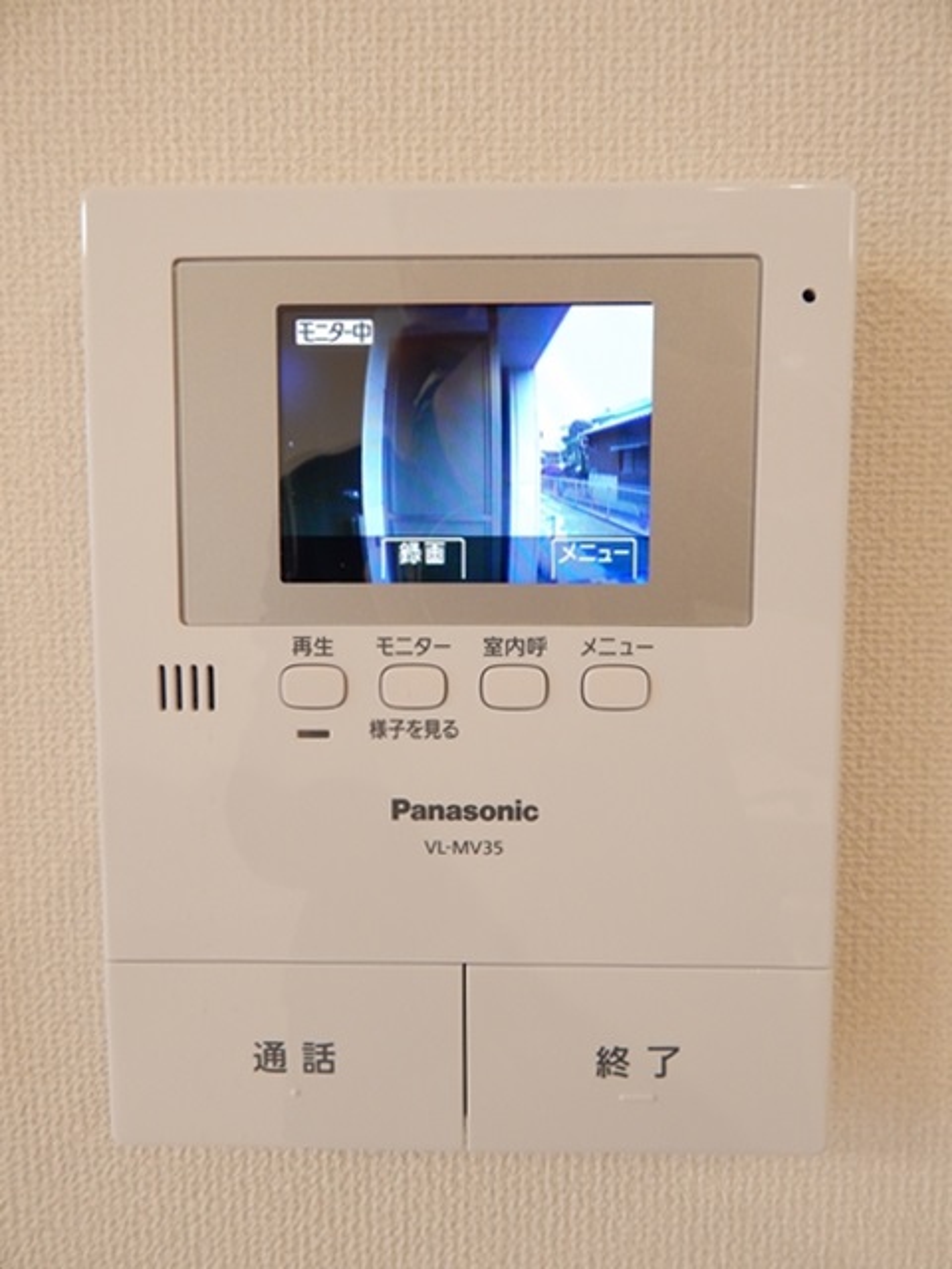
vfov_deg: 73.9
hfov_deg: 58.9
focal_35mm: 23
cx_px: 476
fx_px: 843
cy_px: 634
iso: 160
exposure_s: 1/30
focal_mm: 4
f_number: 3
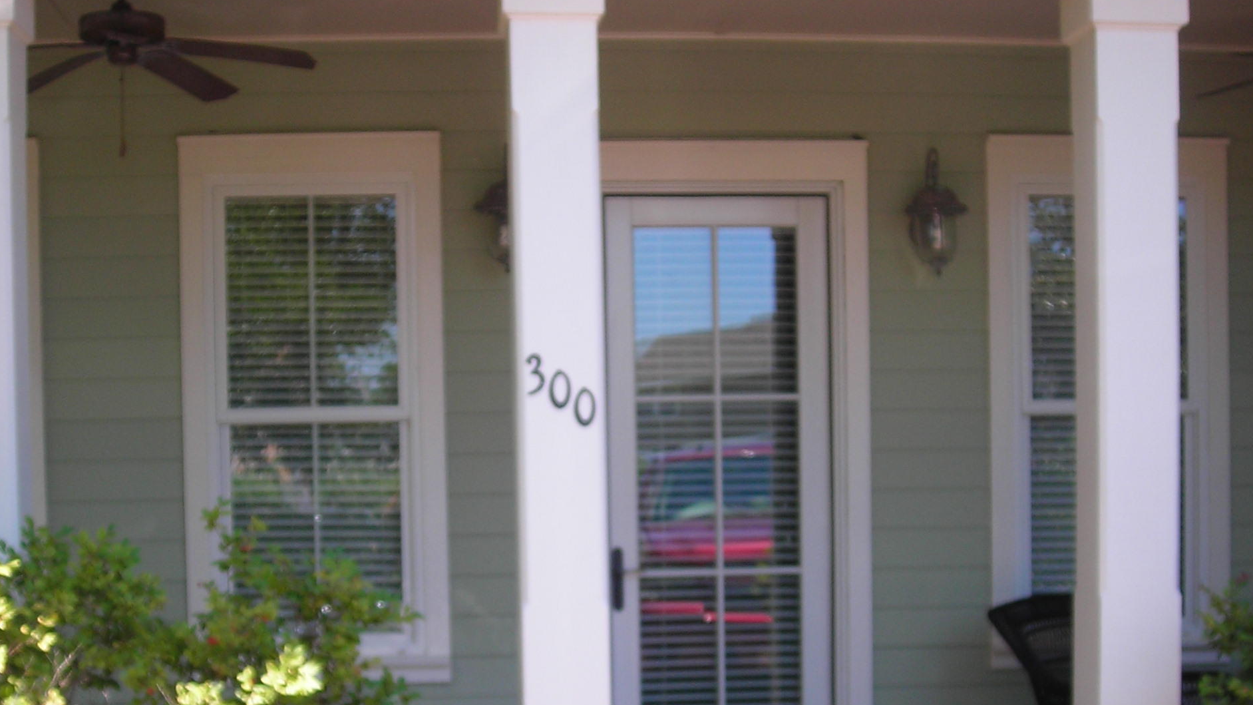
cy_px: 595
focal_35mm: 57
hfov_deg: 36.6
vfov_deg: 20.8
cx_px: 600
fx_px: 1894
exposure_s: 1/130
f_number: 3.2
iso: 50
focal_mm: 6.3
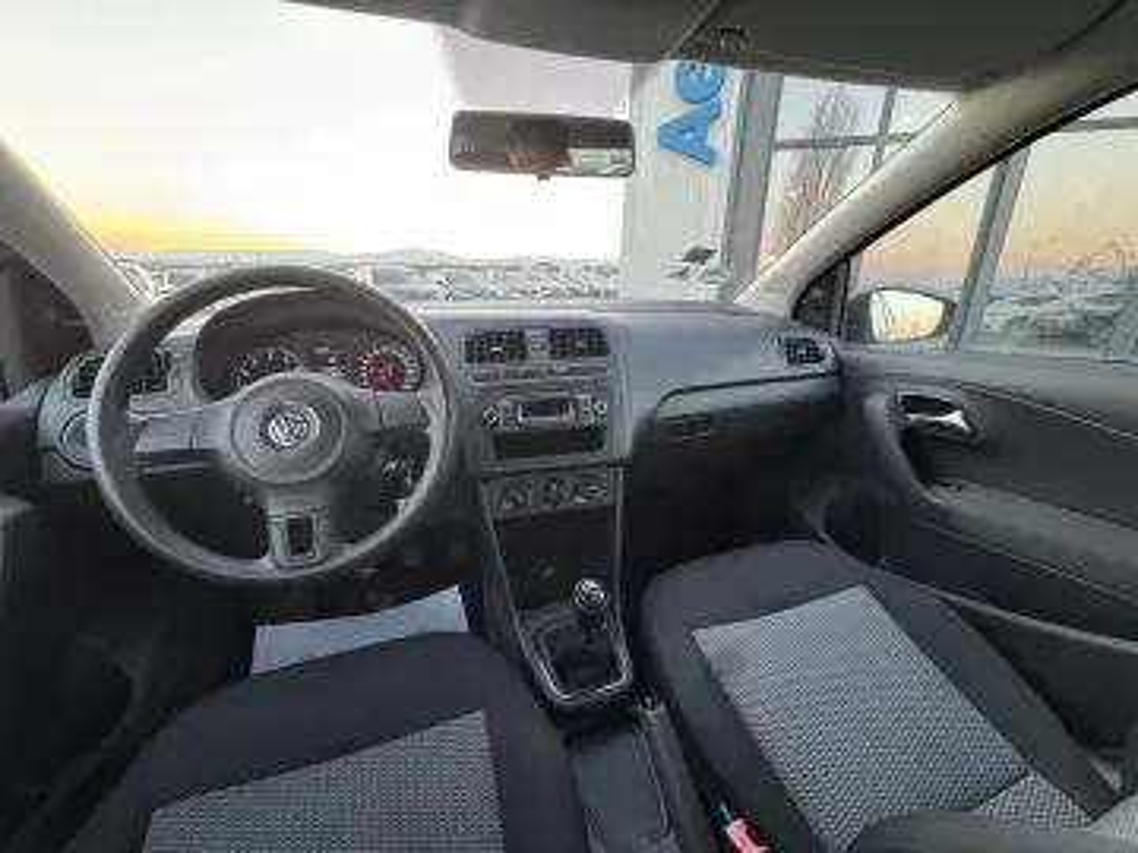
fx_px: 460
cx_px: 569
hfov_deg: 102.1
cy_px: 426
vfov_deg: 85.7
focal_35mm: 14
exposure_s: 1/60
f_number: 2.2
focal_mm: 2.22
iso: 400
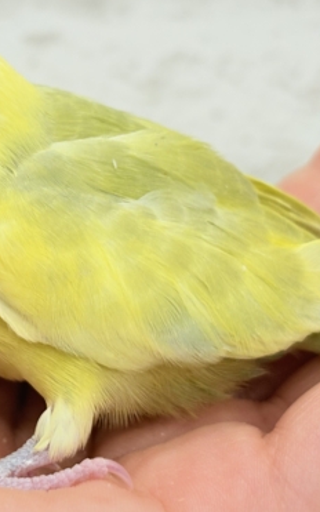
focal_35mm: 95
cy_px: 186
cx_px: 81
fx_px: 1325
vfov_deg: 21.8
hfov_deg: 13.7
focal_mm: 5.96
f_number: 1.6
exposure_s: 1/50
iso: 40
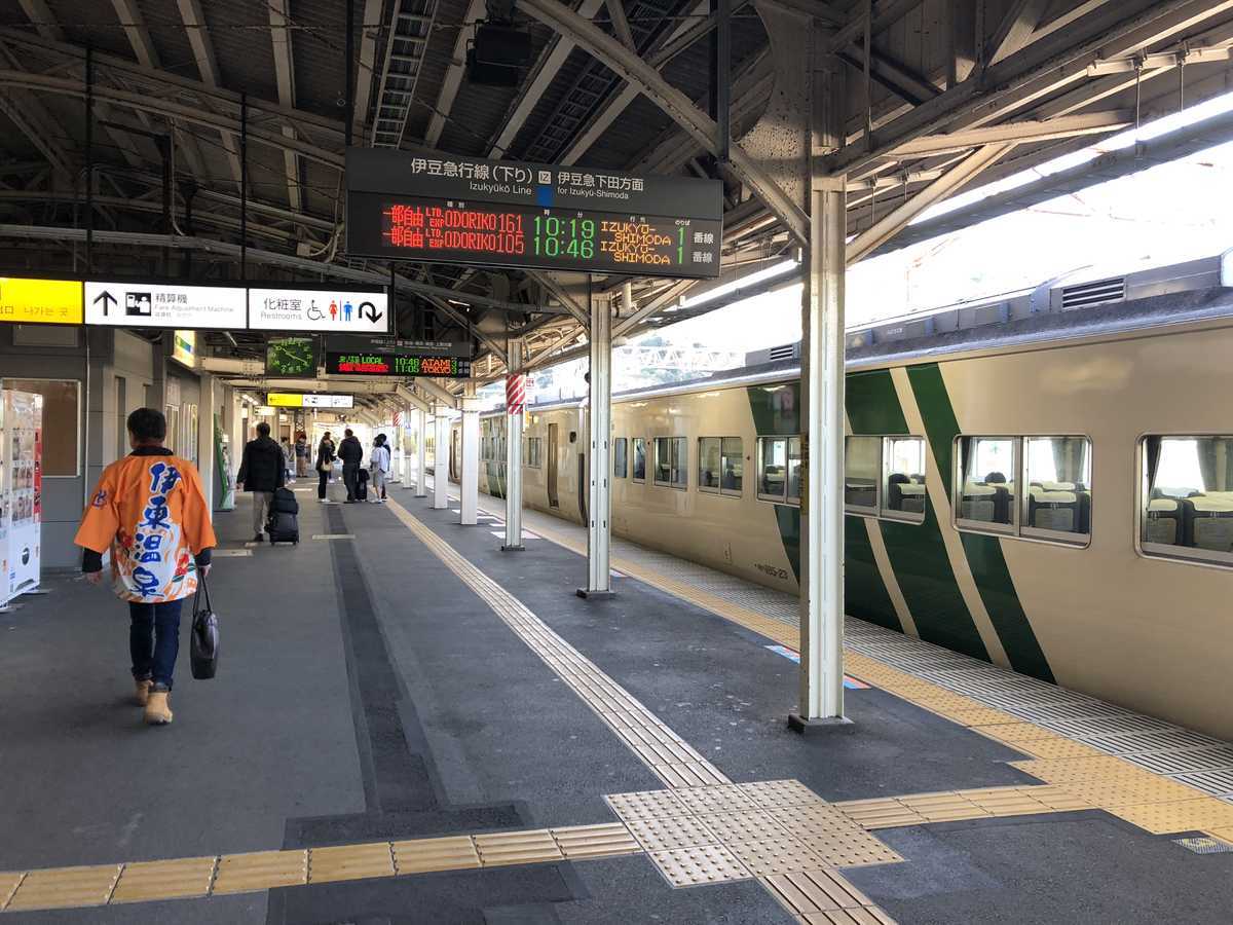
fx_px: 1033
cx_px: 616
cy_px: 462
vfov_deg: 48.2
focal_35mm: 29
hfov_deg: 61.7
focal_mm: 3.99
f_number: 1.8
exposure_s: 1/30
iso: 25
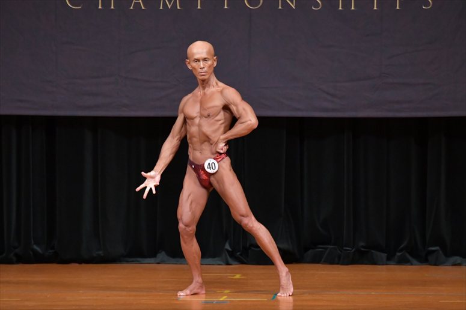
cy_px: 155
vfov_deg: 5.1
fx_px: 3493
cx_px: 233
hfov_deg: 7.6
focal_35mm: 270
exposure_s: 1/400
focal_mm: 180
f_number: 5.6
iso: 5000
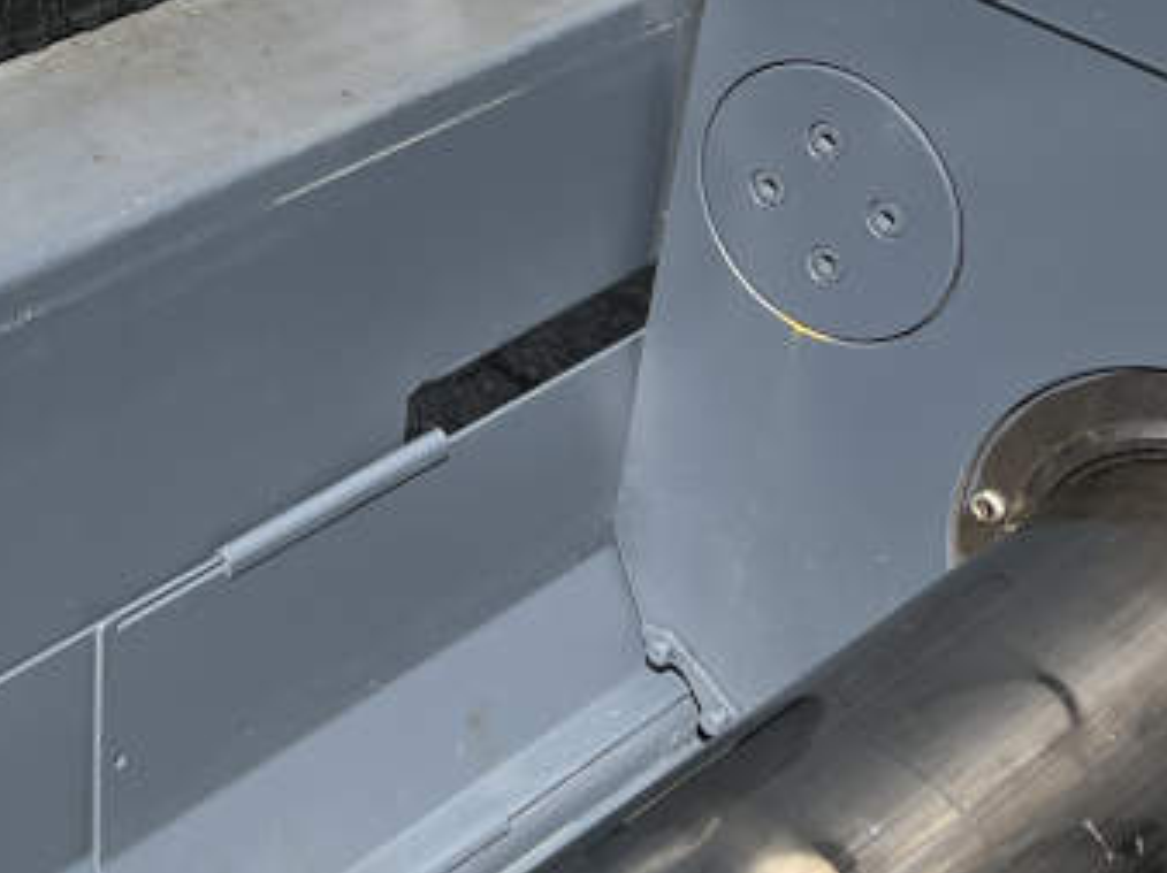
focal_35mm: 77
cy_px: 97
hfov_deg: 24.2
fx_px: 2594
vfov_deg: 18.8
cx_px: -3
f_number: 1.5
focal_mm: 5.7
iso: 50
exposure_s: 1/4274
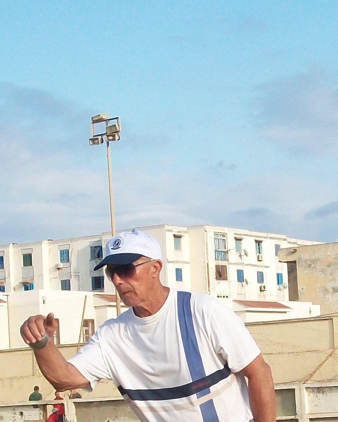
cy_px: 297
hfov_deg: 12.9
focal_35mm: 119
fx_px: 1488
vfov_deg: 16.1
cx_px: 274
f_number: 3.2
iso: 80
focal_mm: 7.1
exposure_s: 1/500
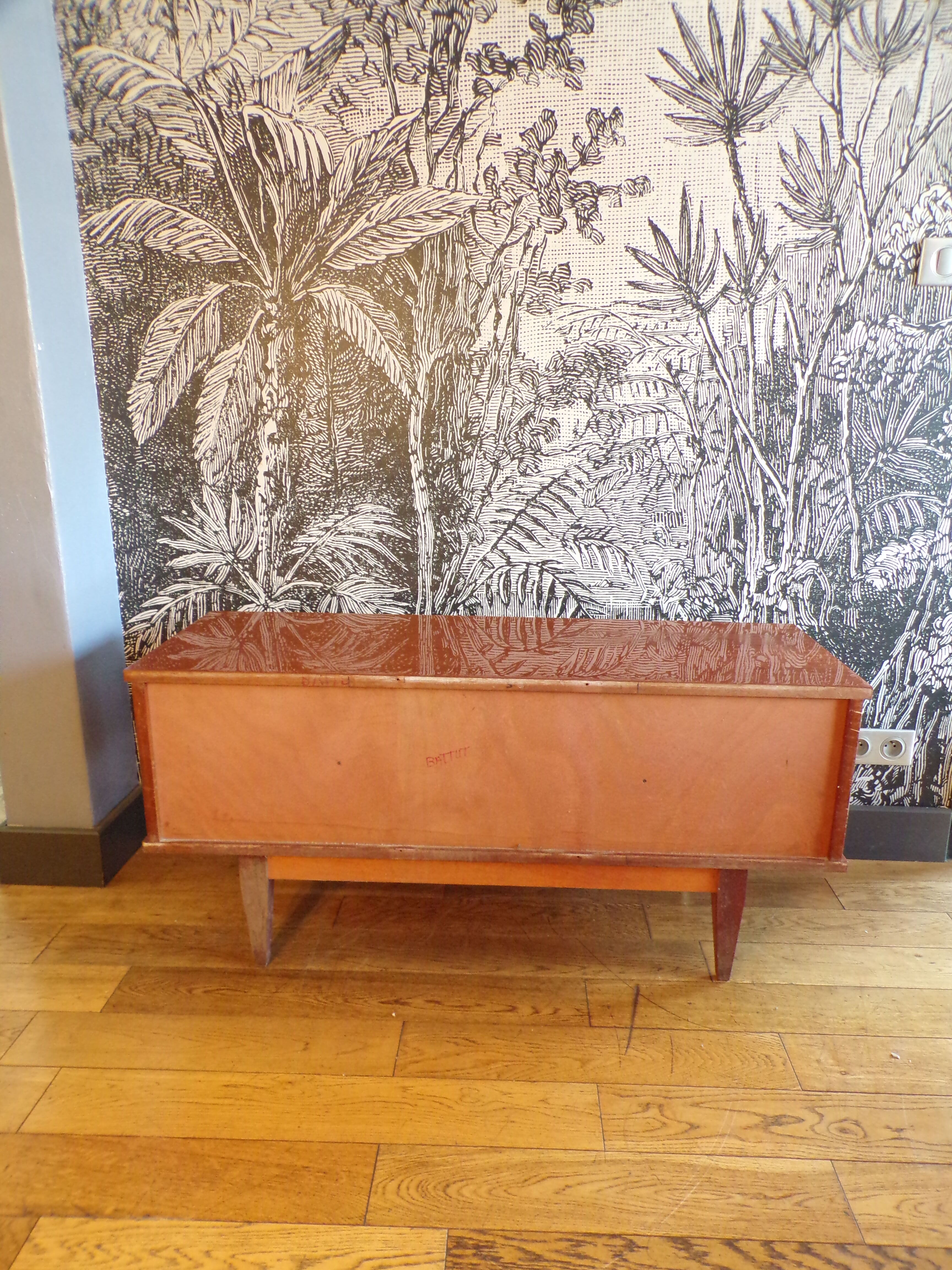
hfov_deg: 56.8
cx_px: 476
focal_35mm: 24
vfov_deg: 71.6
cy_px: 635
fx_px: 880
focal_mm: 4.3
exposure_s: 1/17
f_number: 3
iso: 400
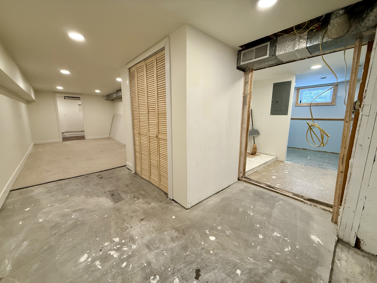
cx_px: 188
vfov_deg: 85.7
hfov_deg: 102.1
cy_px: 142
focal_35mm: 14
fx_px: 152
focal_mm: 2.22
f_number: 2.2
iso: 320
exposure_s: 1/60
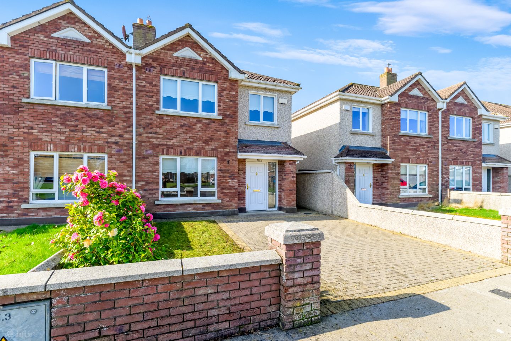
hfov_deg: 93.3
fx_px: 241
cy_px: 170
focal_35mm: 17
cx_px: 256
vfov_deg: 70.4
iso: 200
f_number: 7.1
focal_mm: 17
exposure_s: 1/80
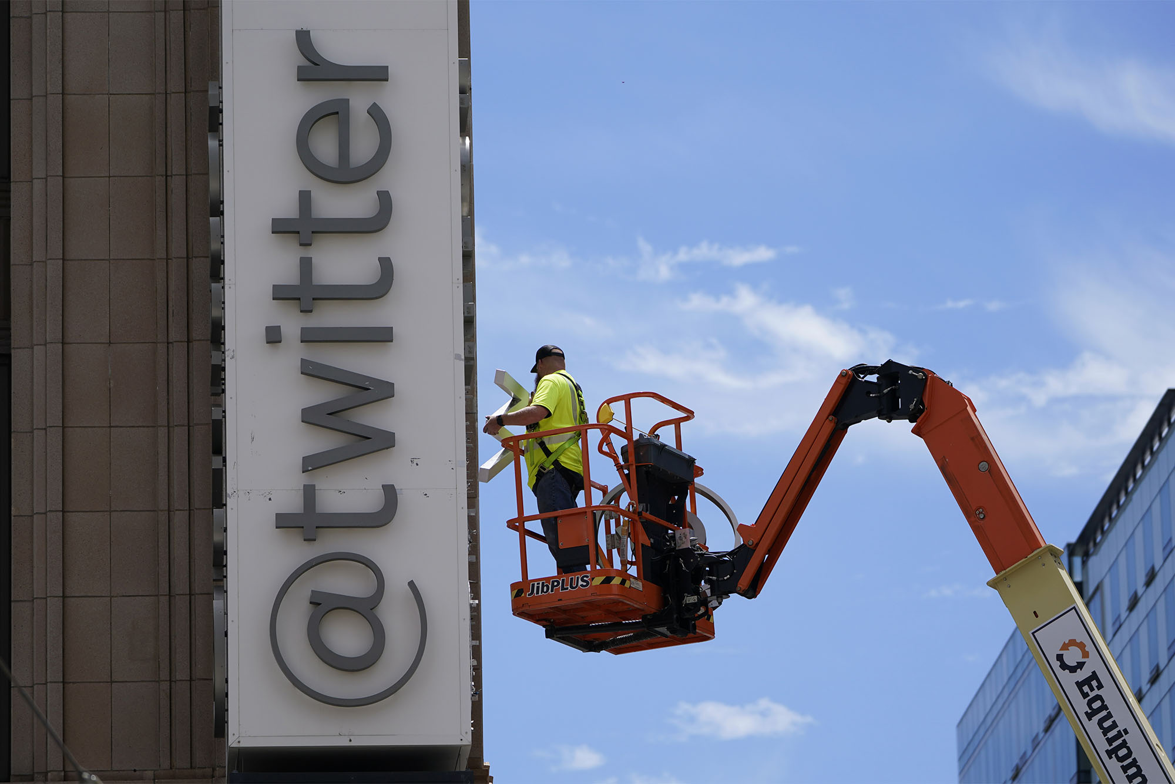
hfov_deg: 11.1
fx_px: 6040
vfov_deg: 7.4
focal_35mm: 185
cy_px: 392
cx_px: 588
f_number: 5.6
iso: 200
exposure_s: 1/1600
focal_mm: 185
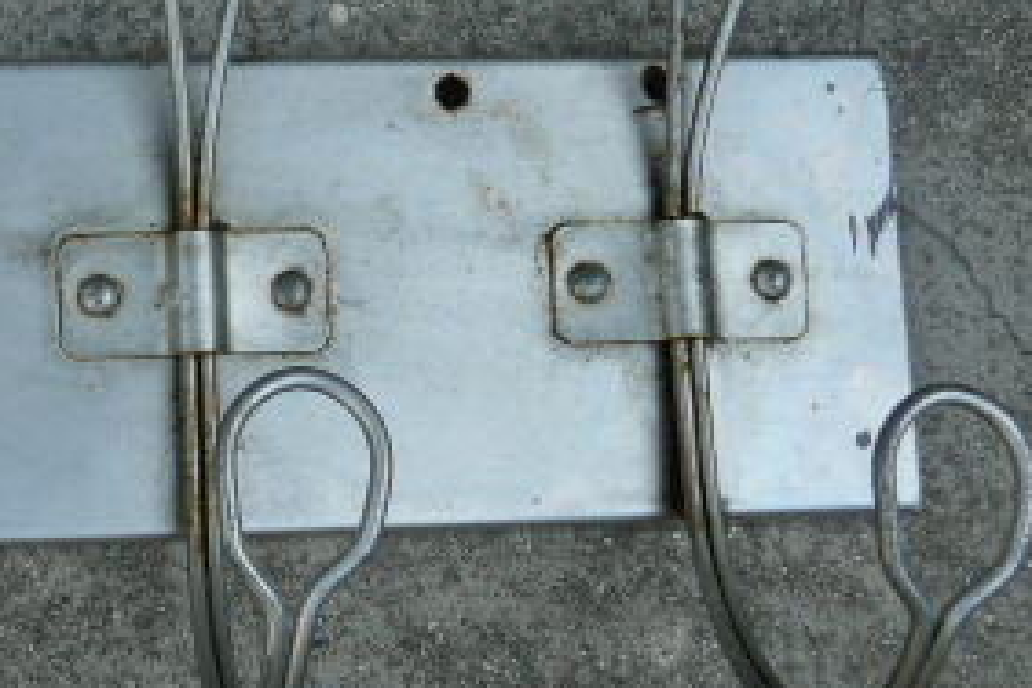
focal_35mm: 66
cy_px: 245
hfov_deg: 28.9
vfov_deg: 20.6
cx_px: 48
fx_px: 1892
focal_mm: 4.6
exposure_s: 1/100
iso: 100
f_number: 3.2
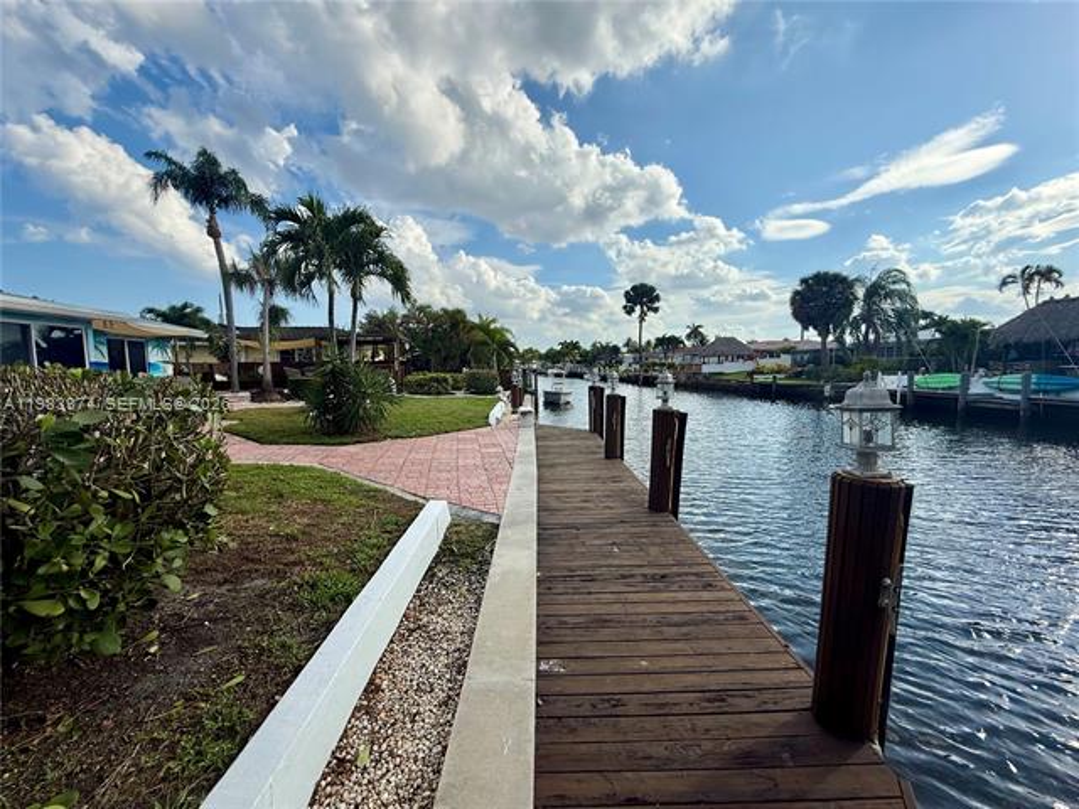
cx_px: 540
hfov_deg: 102.1
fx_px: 436
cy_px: 404
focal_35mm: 14
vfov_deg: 85.7
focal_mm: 2.22
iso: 50
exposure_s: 1/2410
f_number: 2.2
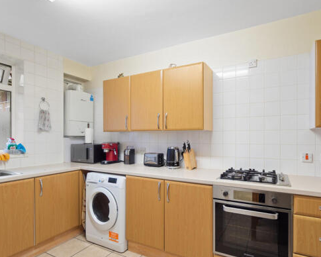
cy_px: 141
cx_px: 182
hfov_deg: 82.8
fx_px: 181
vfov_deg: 70.7
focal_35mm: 19
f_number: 4
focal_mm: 10
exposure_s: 1/1.67
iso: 100
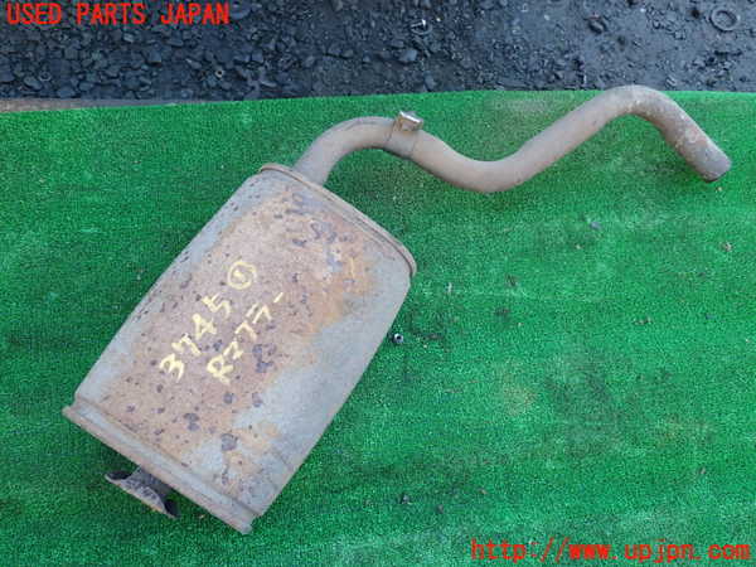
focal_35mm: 30
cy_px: 284
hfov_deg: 60.0
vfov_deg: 46.8
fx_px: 655
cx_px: 378
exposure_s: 1/80
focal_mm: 5.4
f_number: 2.3
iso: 100
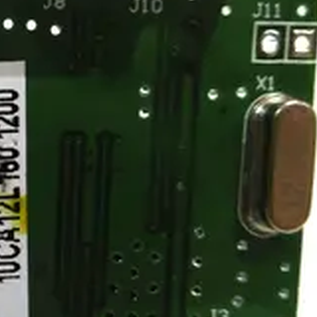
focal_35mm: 85
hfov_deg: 18.8
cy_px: 224
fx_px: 881
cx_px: -107
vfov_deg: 20.3
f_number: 3.1
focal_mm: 4.3
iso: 200
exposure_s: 1/160
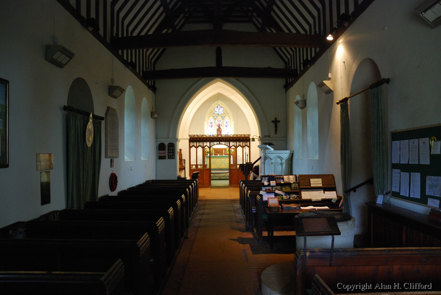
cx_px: 220
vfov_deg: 48.0
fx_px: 331
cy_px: 148
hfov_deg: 67.3
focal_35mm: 27
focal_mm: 18
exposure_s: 1/30
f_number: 3.5
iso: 1000
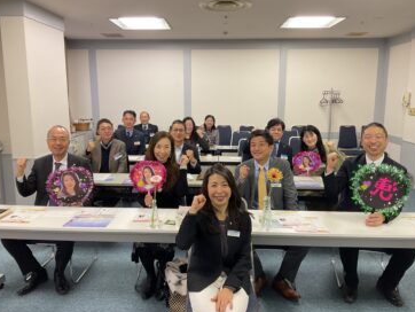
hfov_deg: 59.9
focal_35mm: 30
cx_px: 205
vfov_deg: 46.8
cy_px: 157
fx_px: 360
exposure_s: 1/50
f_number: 1.8
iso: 64
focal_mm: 3
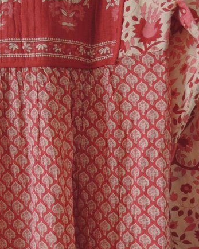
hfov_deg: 18.1
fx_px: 619
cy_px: 174
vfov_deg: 22.6
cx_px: 35
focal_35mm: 84
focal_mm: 6
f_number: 2
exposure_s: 1/8
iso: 500
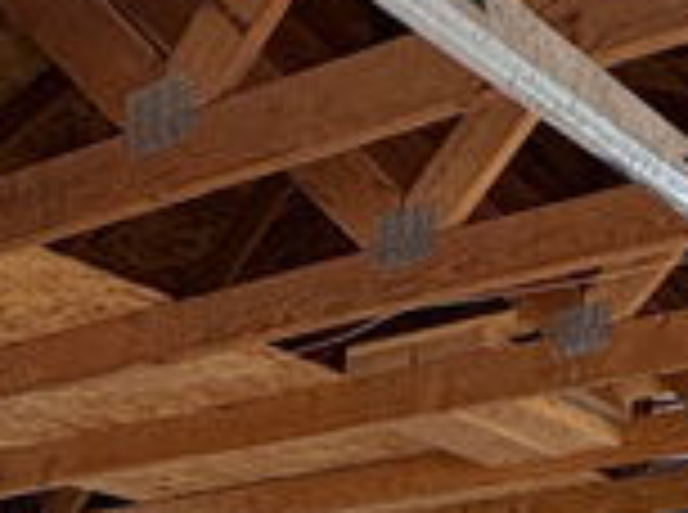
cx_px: -36
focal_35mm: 94
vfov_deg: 12.4
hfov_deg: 20.1
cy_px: 1228
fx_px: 1864
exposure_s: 1/120
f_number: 2.2
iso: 250
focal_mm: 2.22
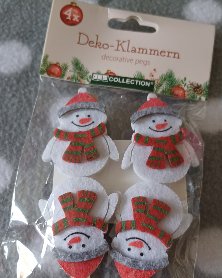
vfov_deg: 64.0
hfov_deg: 53.2
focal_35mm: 27
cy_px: 146
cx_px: 111
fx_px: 222
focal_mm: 4.6
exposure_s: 1/25
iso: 640
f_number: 1.8
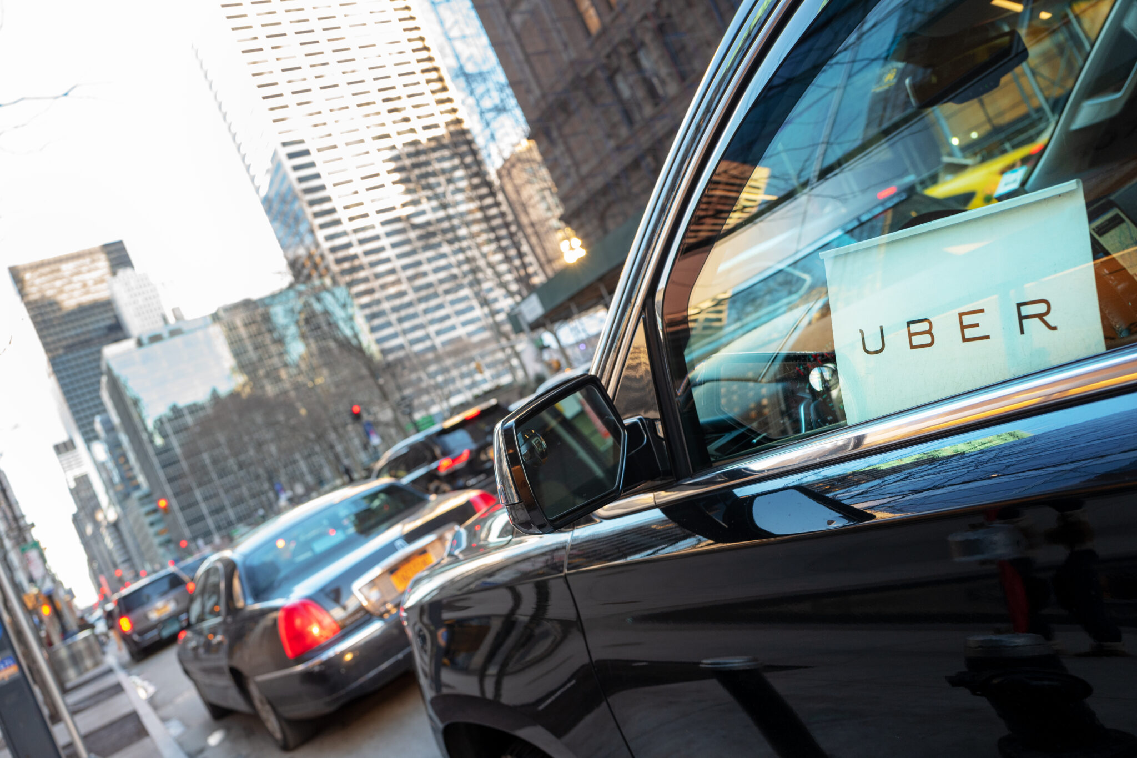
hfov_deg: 65.5
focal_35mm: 28
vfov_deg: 46.4
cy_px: 379
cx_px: 568
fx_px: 884
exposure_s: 1/60
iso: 320
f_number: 4.5
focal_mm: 28
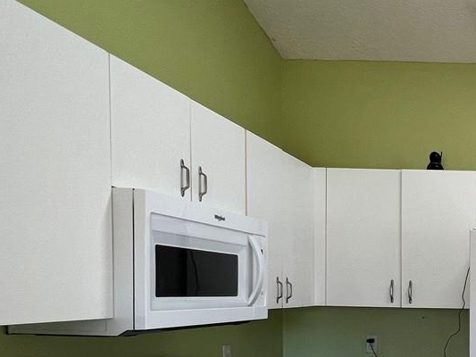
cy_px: 322
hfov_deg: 37.7
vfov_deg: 34.7
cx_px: 553
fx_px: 536
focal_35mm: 39
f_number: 1.8
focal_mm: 1.57
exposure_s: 1/120
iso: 100
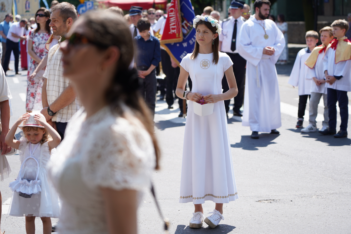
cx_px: 176
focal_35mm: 101
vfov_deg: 13.6
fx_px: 985
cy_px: 117
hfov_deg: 20.2
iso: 100
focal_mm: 101
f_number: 4
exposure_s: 1/400
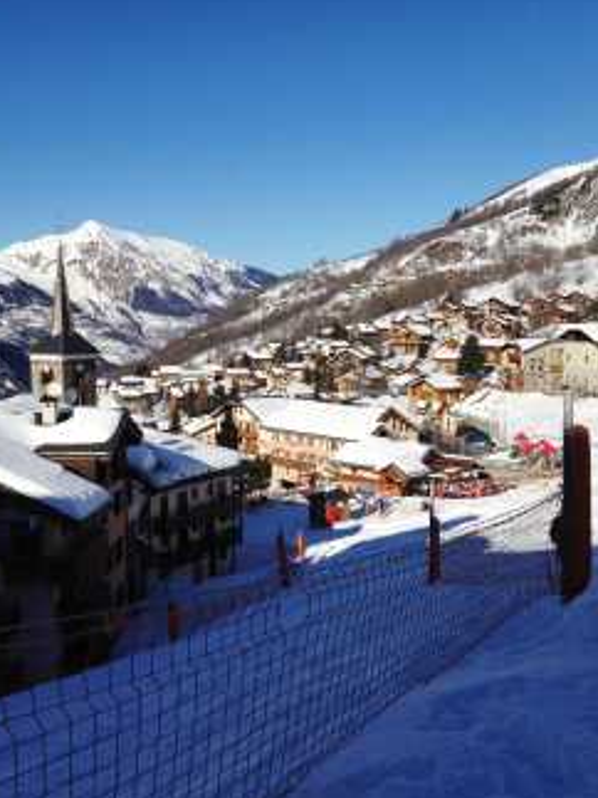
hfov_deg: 36.8
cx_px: 304
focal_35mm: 39
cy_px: 427
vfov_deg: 47.8
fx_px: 899
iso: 64
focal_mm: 4.28
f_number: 2.4
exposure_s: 1/3460
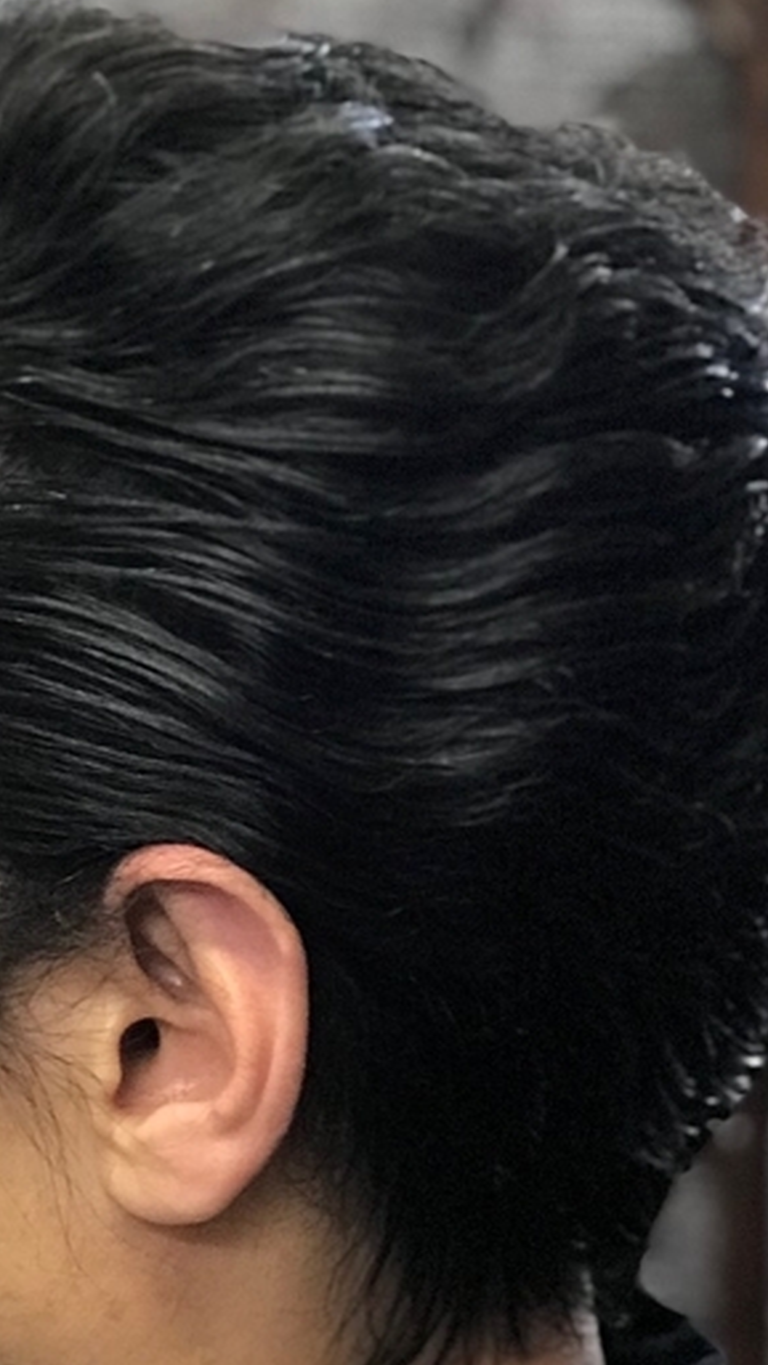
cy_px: 871
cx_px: 247
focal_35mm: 145
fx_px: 5251
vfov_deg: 14.8
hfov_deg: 8.4
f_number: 2.8
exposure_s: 1/60
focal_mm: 6.6
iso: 320
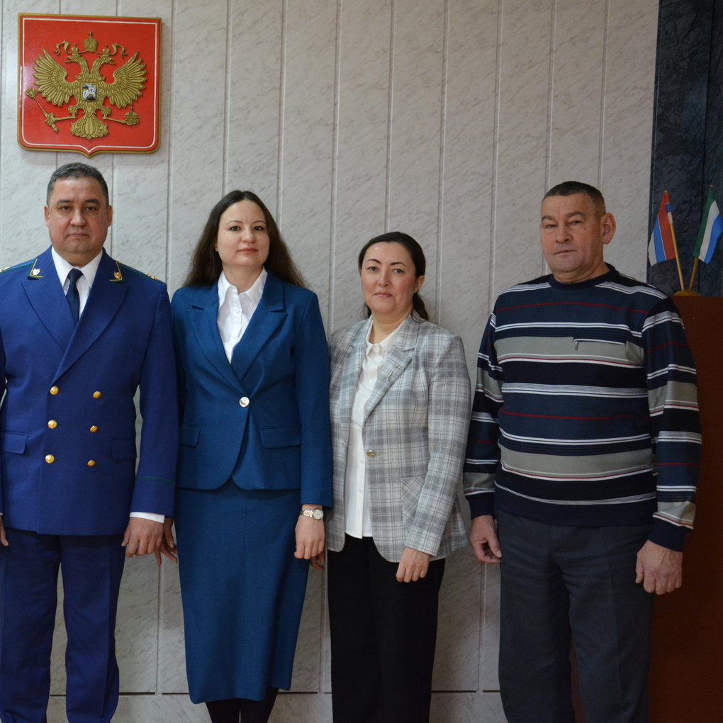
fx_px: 1323
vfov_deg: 30.6
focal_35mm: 56
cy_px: 348
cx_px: 206
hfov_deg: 30.2
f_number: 4
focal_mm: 28
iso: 1600
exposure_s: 1/80
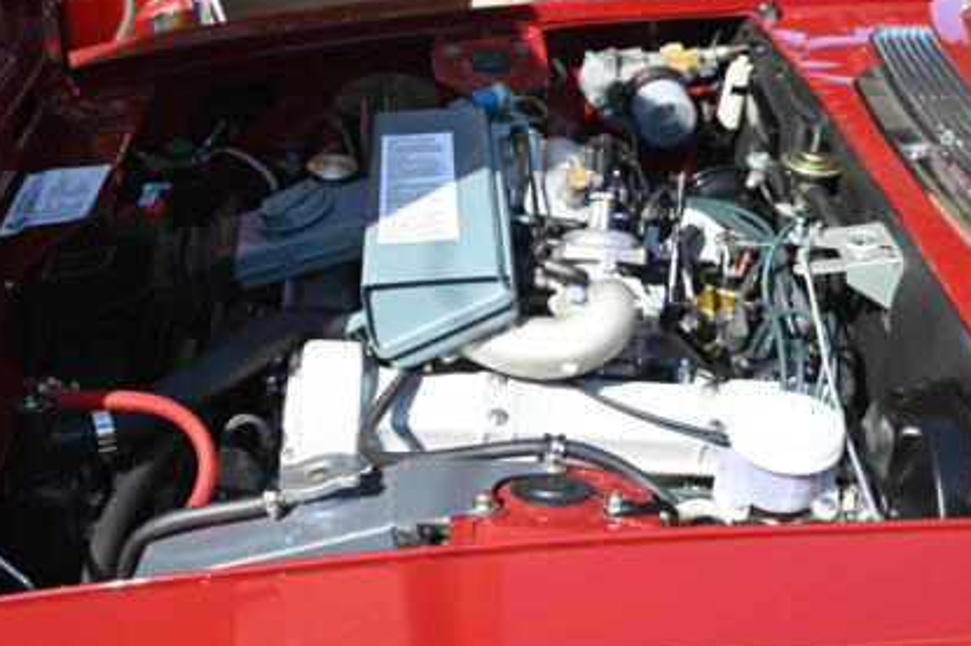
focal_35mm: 53
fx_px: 1428
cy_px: 298
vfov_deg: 25.5
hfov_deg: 37.5
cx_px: 533
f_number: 6
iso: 125
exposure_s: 1/250
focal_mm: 44
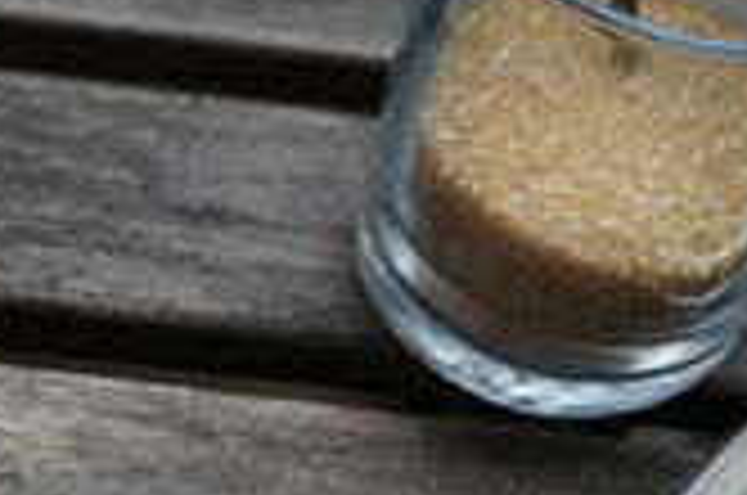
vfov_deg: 6.7
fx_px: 4225
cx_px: -558
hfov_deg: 9.6
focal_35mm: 204
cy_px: 601
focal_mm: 55
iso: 500
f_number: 4.5
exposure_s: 1/200
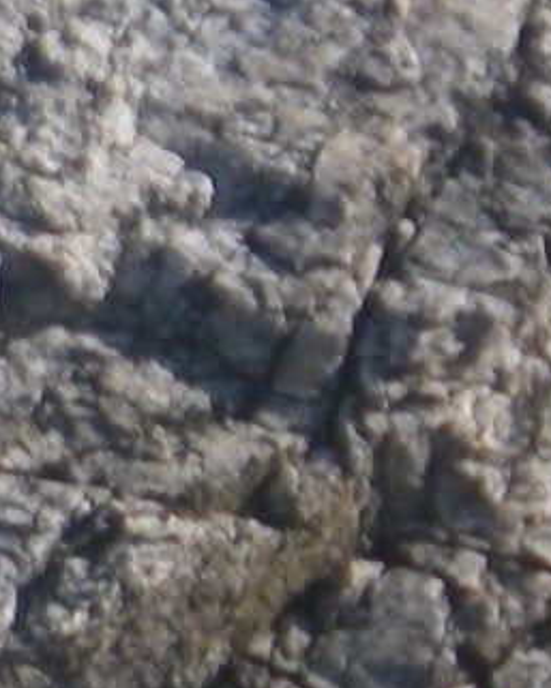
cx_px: -1227
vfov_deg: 2.7
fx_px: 14812
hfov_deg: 2.1
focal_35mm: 727
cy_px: -107
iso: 80
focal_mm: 25
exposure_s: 1/320
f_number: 5.5
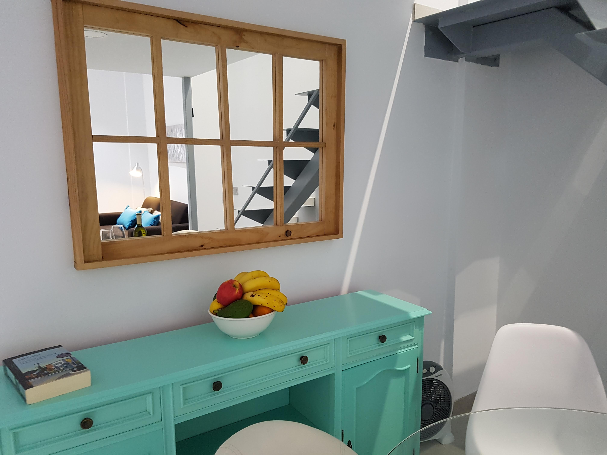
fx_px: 456
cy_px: 228
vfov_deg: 53.1
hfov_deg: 67.3
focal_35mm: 26
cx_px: 304
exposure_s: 1/25
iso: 200
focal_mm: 4.2
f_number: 1.7
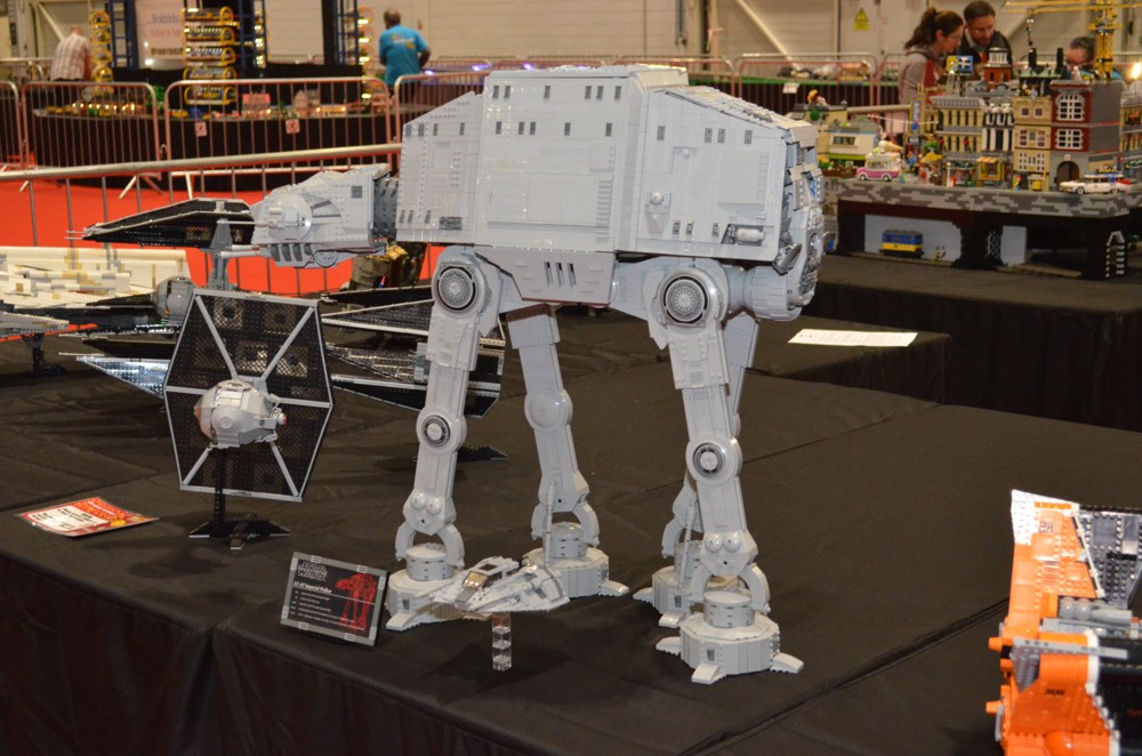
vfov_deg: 24.9
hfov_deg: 36.9
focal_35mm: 54
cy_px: 378
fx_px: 1709
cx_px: 571
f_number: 5
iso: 3200
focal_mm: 36
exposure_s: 1/60
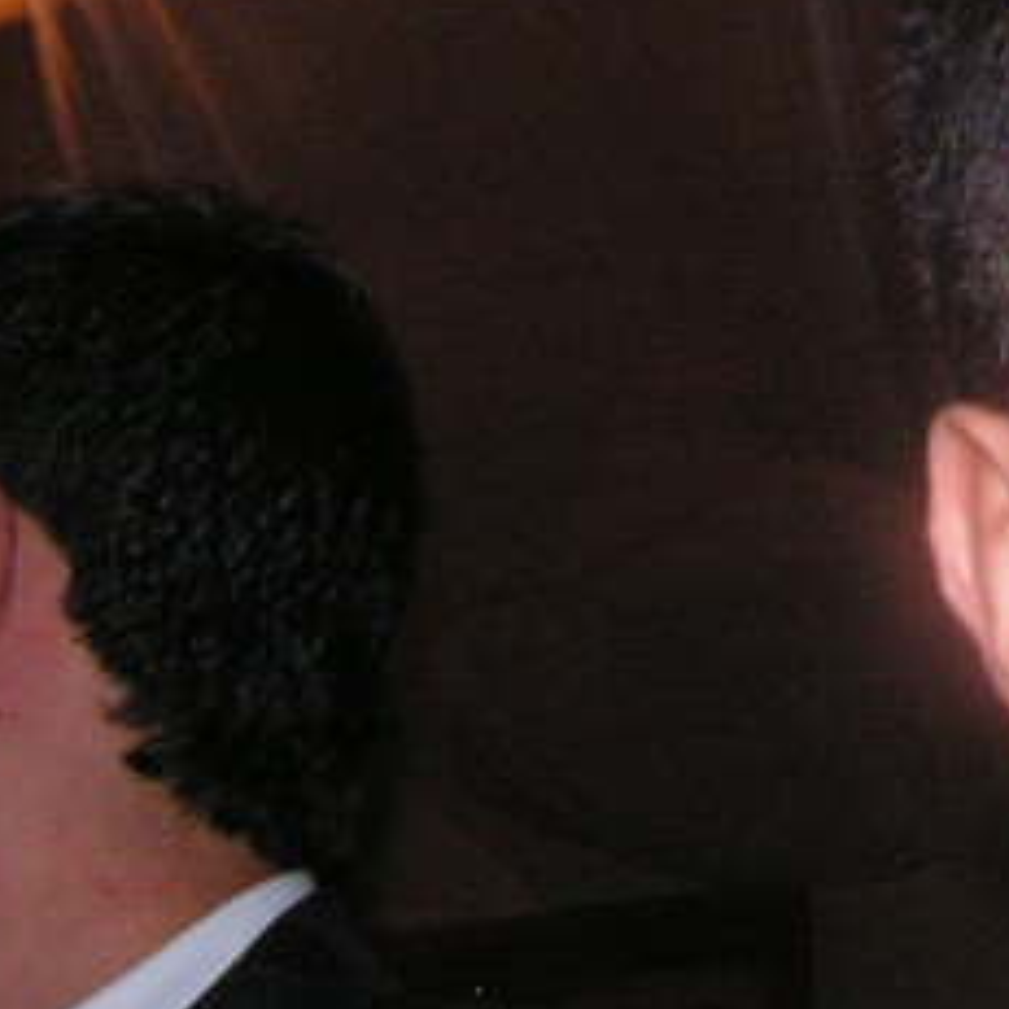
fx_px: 2902
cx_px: 1350
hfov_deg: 18.2
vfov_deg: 19.3
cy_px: 44
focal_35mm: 88
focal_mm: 6
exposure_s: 1/40
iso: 200
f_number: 3.2
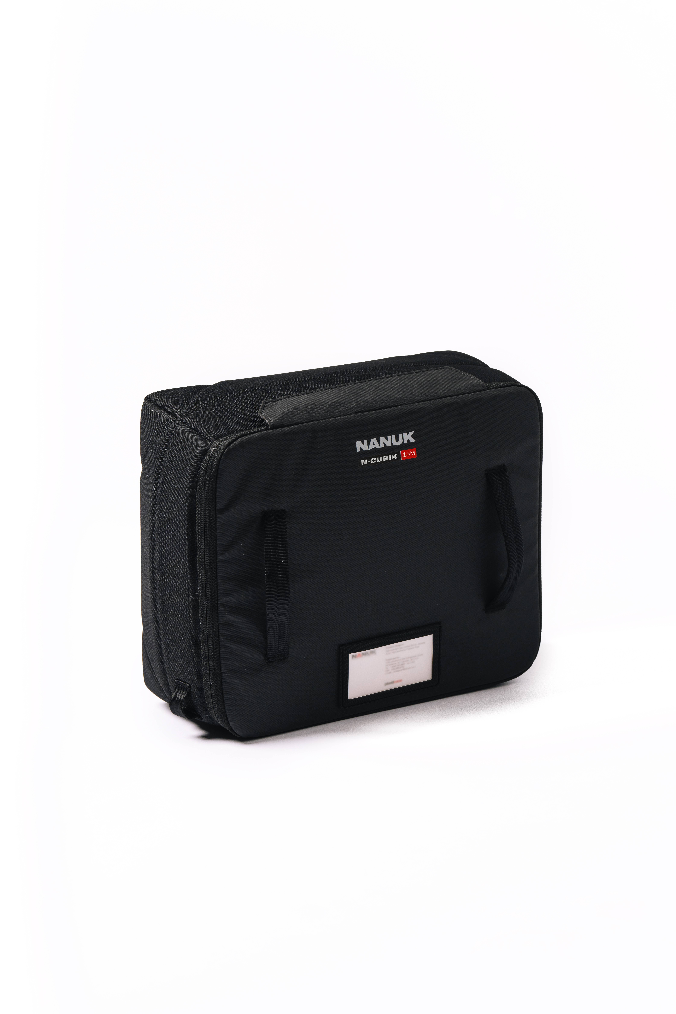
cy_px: 507
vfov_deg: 18.3
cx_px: 338
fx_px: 3154
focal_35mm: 112
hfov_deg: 12.2
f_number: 8
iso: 200
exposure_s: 1/200
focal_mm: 112
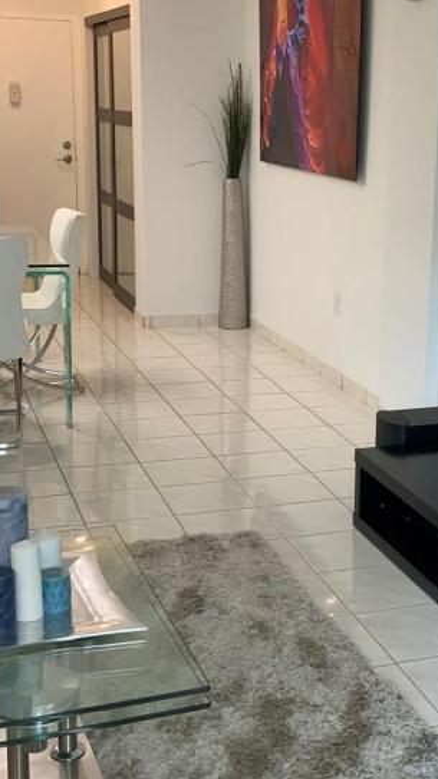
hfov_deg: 21.2
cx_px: 356
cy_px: 379
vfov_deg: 37.2
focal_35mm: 56
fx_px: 1156
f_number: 1.8
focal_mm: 3
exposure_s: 1/60
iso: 64
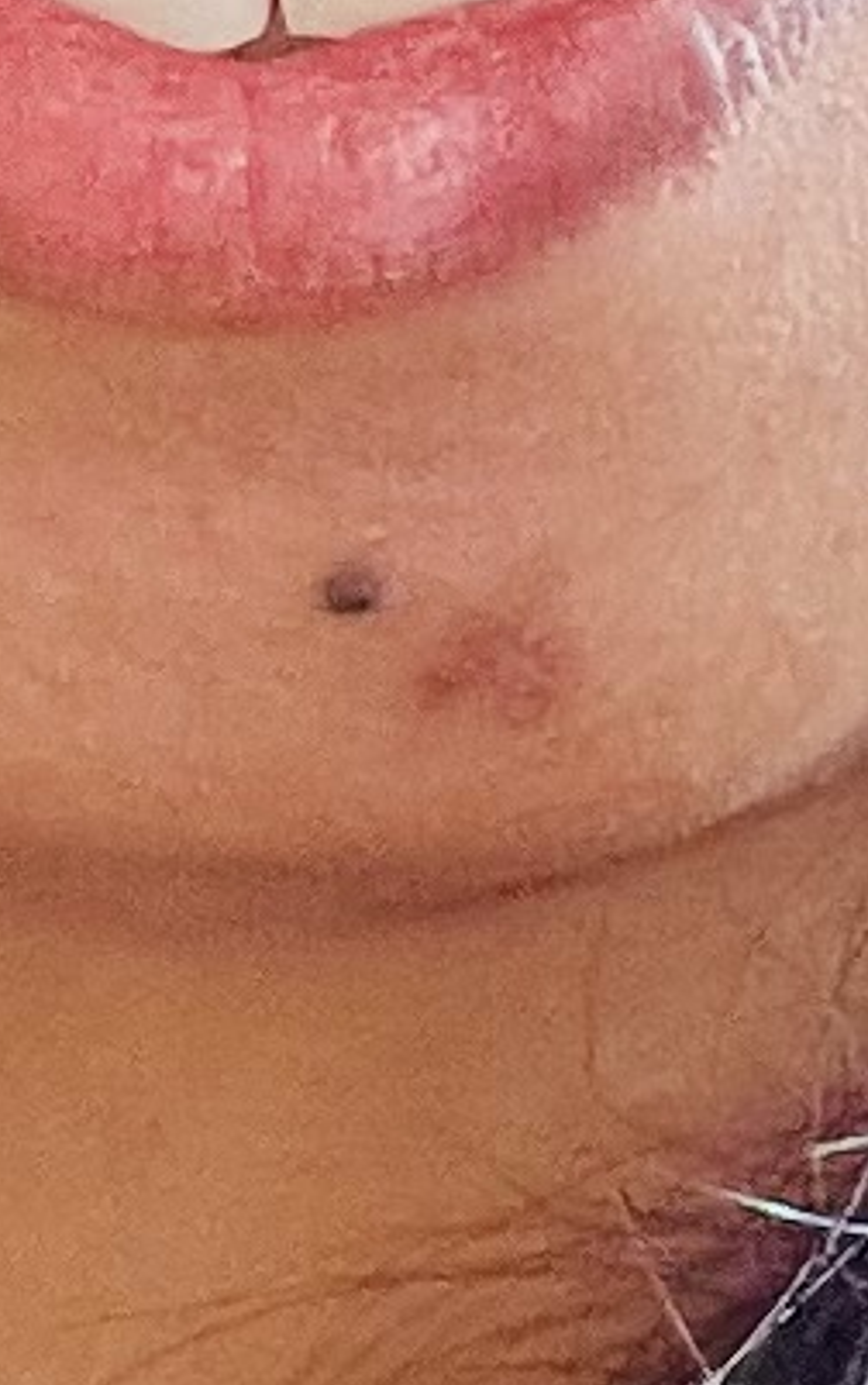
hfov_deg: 5.4
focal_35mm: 244
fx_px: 9215
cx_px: 958
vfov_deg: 8.3
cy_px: -1109
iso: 160
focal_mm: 2.71
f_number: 2.2
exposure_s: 1/60
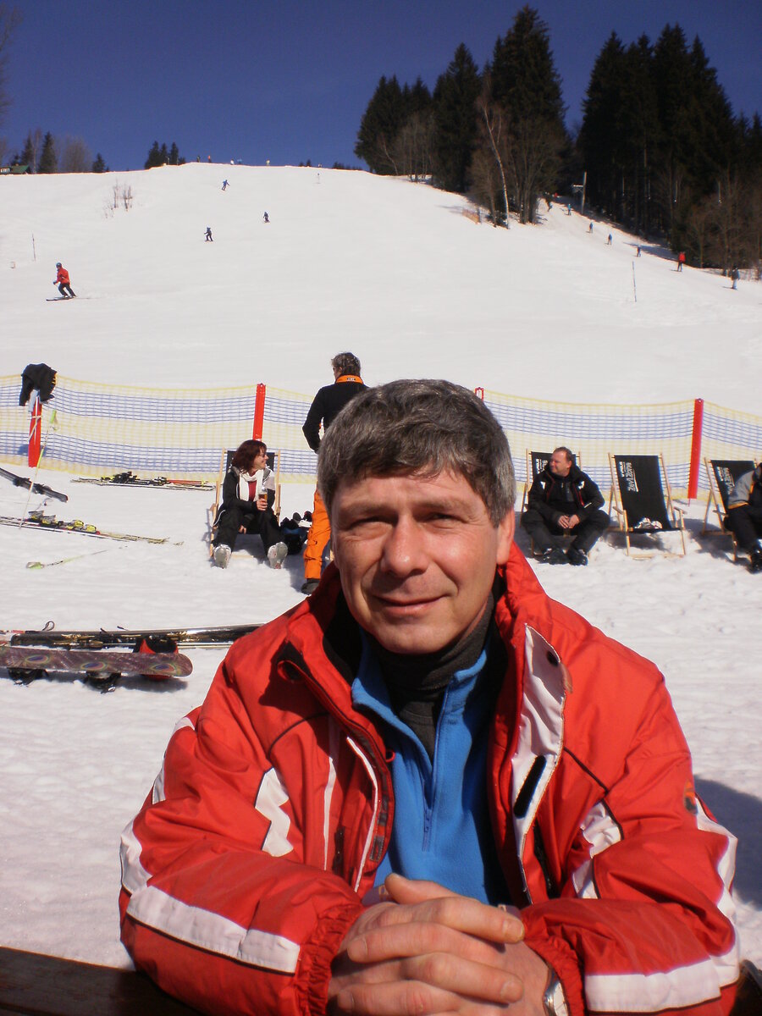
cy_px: 508
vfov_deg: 49.0
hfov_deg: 37.7
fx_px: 1115
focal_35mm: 38
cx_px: 381
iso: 100
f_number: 4.6
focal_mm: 6.3
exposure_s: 1/2000
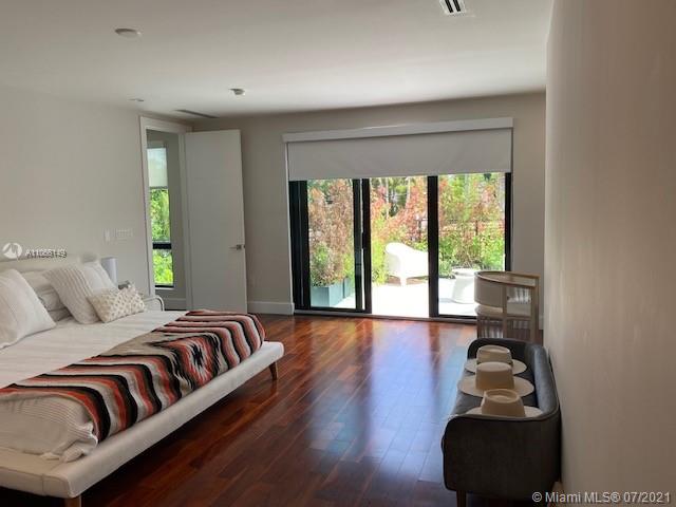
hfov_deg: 67.3
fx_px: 508
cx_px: 338
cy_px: 254
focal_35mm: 26
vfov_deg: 53.1
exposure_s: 1/240
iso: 32
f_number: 1.8
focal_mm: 4.25
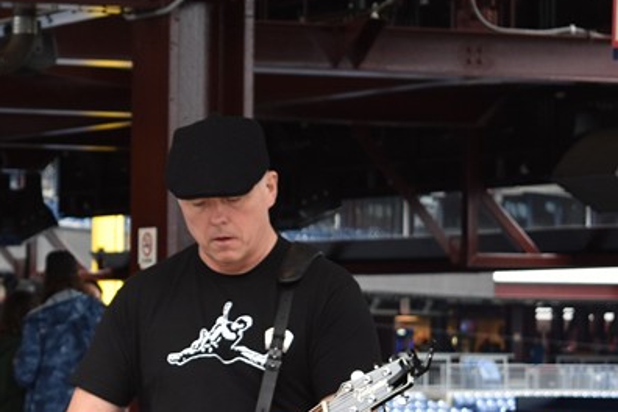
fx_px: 3575
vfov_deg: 6.6
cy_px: 322
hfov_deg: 9.7
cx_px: -148
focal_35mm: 208
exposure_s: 1/60
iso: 400
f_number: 5.6
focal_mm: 55
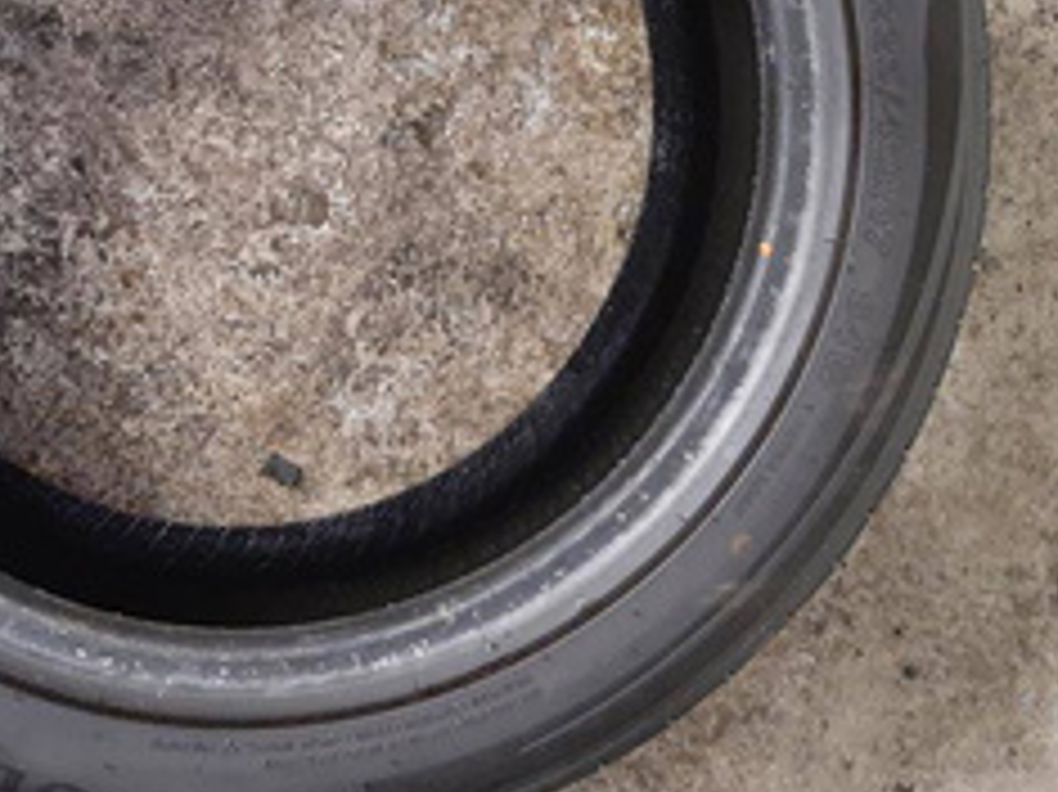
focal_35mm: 46
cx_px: 252
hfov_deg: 40.0
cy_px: 112
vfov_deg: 30.4
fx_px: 1405
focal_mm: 5.23
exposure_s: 1/10
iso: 500
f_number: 1.8
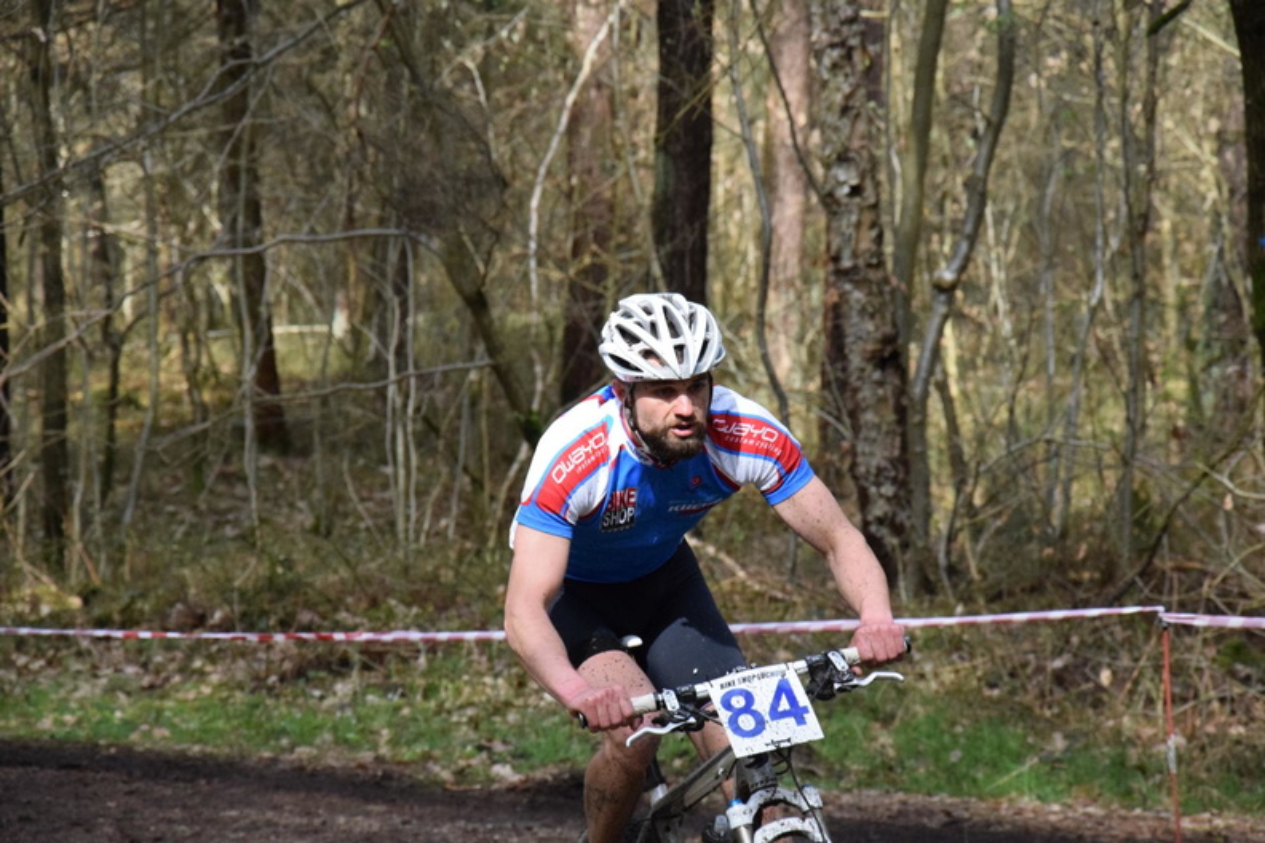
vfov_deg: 8.7
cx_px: 632
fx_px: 5534
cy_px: 422
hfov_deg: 13.0
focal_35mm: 158
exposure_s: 1/2500
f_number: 9
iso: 4000
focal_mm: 105
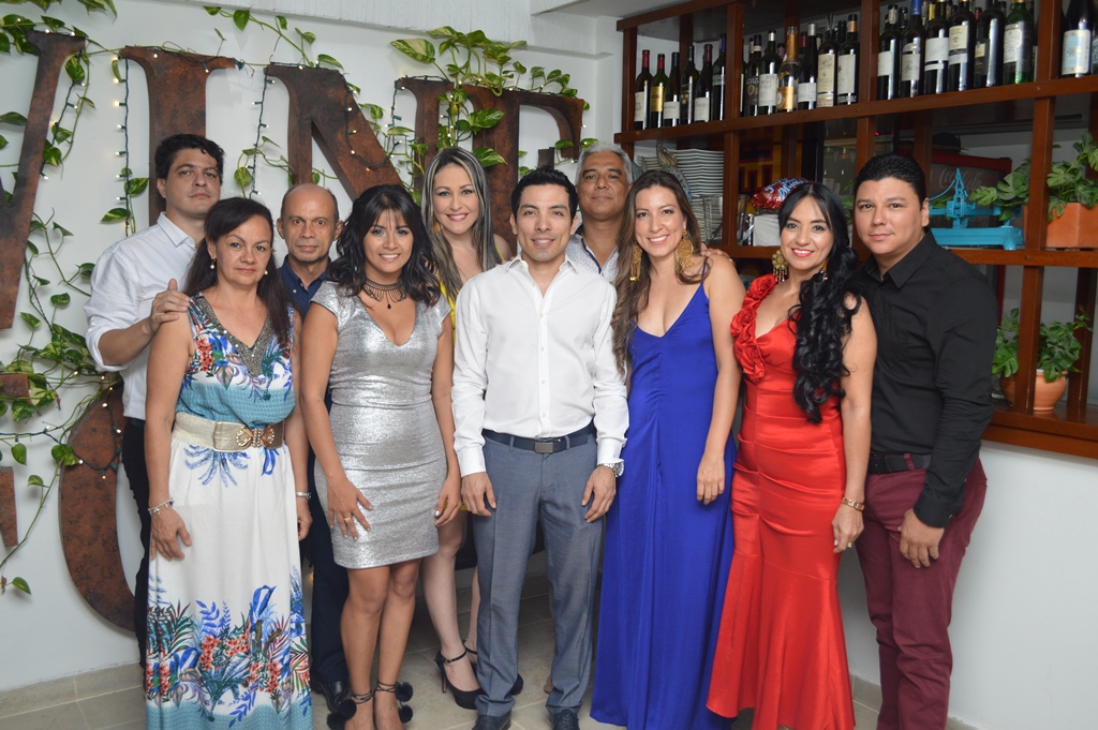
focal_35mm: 33
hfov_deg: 57.3
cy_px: 365
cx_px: 549
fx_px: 1006
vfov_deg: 39.9
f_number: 3.8
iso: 400
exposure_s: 1/80
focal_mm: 22
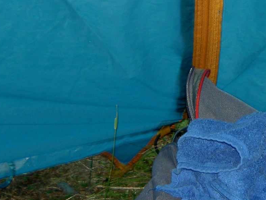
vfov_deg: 13.2
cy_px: 98
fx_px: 861
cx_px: 280
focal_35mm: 112
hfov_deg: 17.1
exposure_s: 1/8
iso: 100
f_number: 2.8
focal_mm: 8
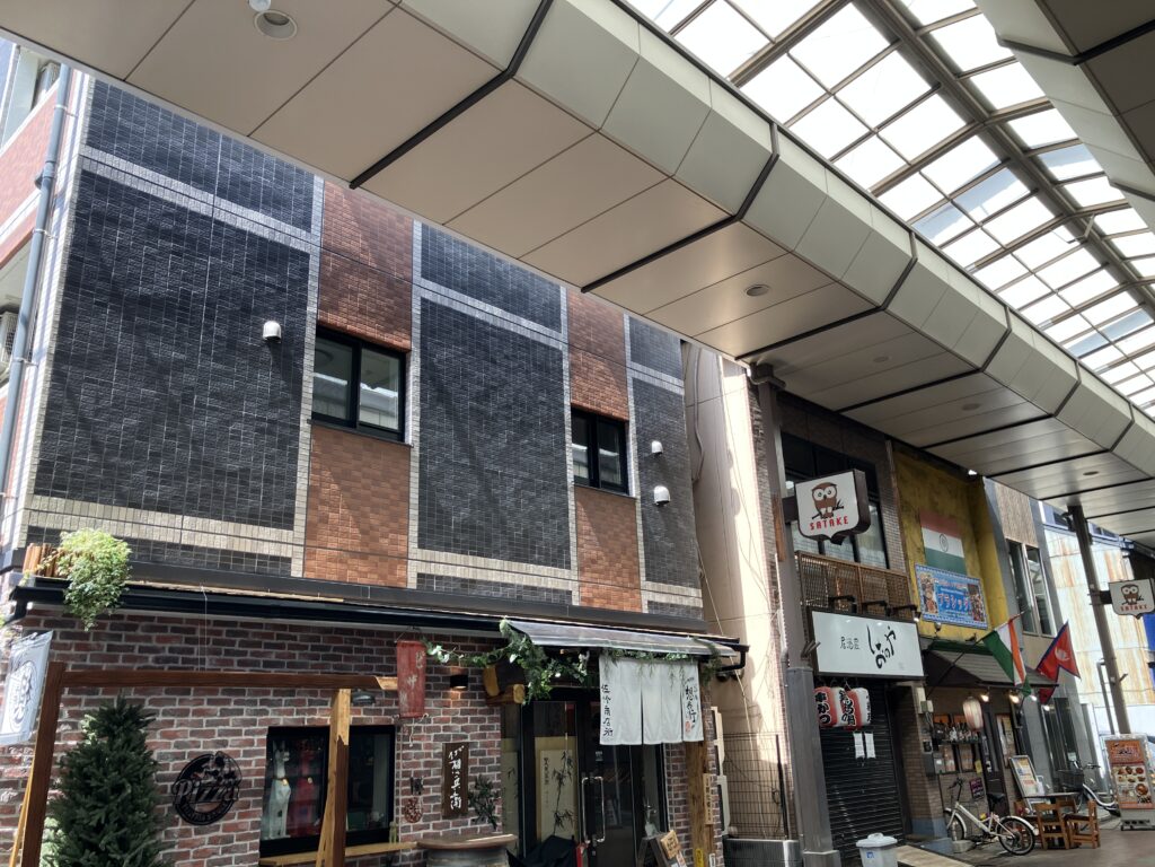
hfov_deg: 63.4
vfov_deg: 49.7
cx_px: 578
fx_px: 934
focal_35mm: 28
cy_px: 434
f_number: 1.8
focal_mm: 3.99
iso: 32
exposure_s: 1/161
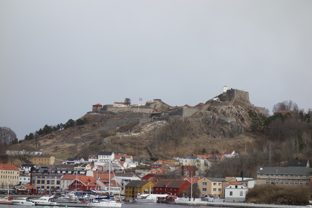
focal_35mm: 96
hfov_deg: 21.2
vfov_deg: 14.3
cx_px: 156
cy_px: 104
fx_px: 832
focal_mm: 35.62
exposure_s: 1/800
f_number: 4.9
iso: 125
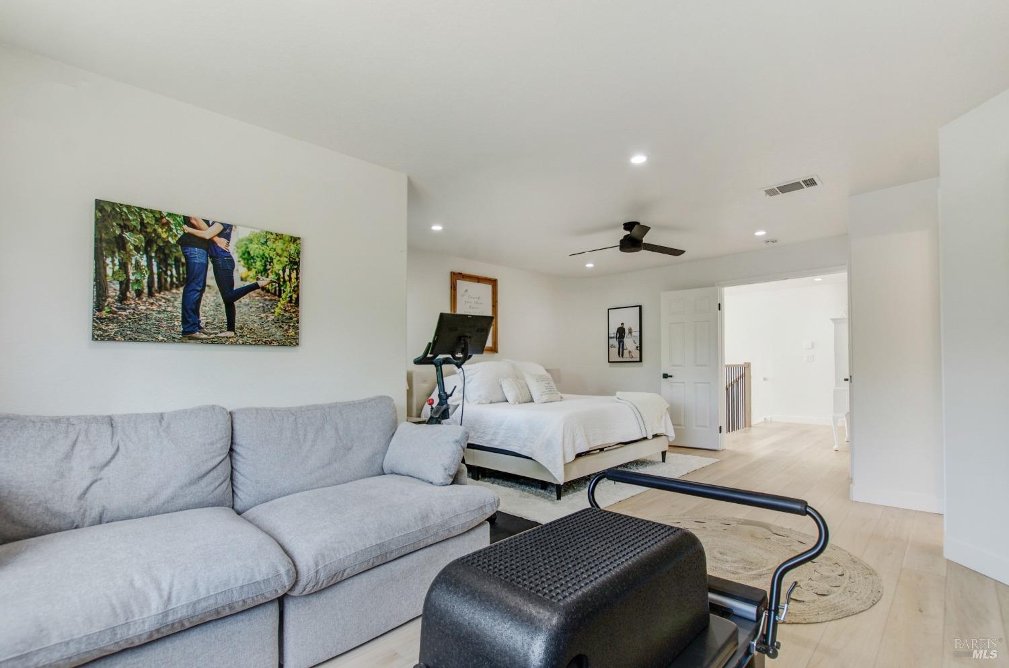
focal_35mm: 15
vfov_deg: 77.1
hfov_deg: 100.5
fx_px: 419
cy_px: 334
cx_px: 504
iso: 100
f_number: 7.1
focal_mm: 10
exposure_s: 1/15
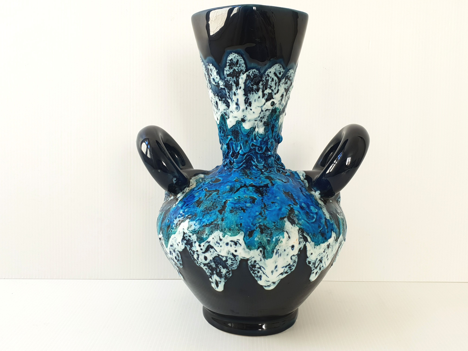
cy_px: 176
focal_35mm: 26
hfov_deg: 67.3
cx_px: 234
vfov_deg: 53.1
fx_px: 352
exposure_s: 1/100
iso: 64
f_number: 2.4
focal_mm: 4.3
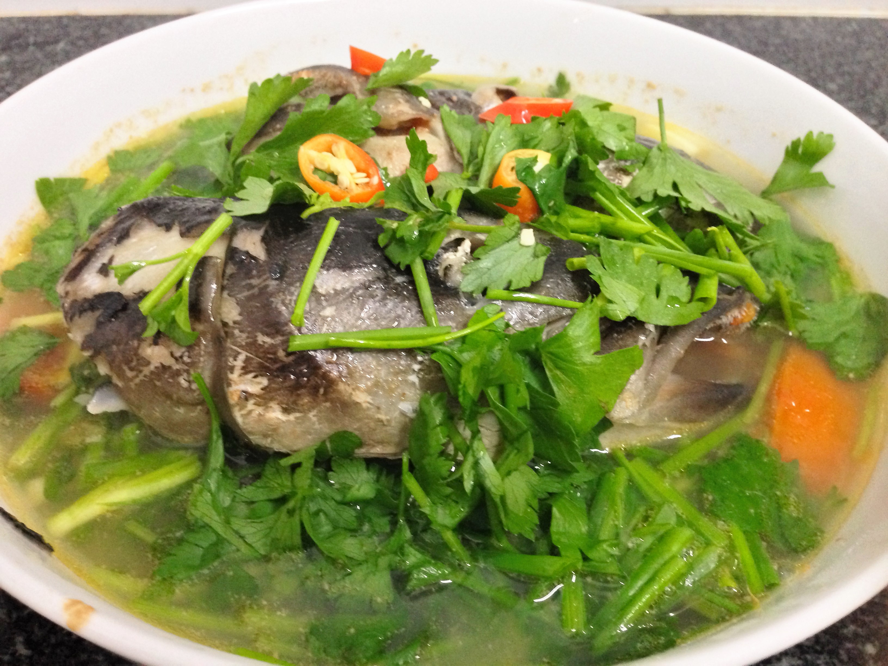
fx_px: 847
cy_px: 333
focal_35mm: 33
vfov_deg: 42.9
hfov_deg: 55.4
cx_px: 444
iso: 320
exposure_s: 1/17
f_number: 2.4
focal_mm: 4.12
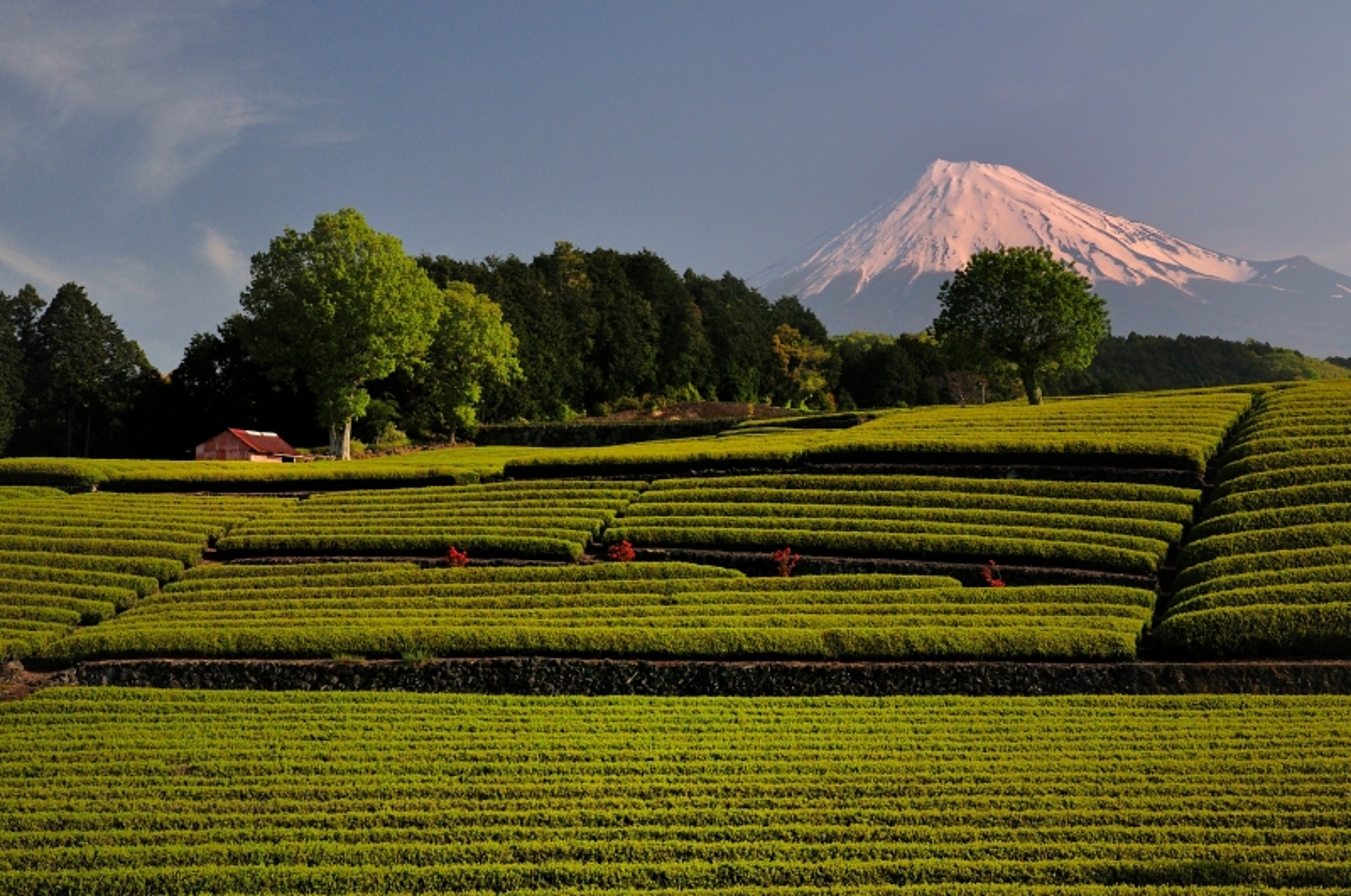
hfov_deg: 38.9
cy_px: 448
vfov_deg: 26.4
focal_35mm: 51
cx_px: 676
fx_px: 1911
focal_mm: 34
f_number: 13
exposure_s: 1/400
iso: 500
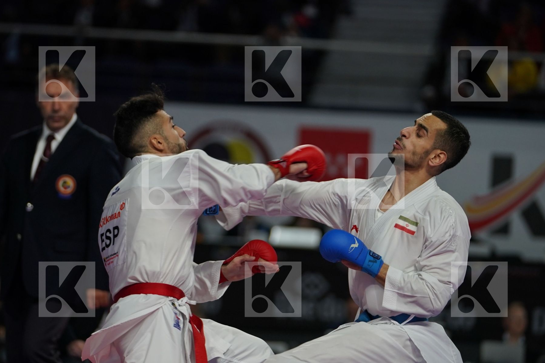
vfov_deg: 5.8
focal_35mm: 239
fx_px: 3618
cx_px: 273
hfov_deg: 8.6
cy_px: 181
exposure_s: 1/1000
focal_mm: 159
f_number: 2.8
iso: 800
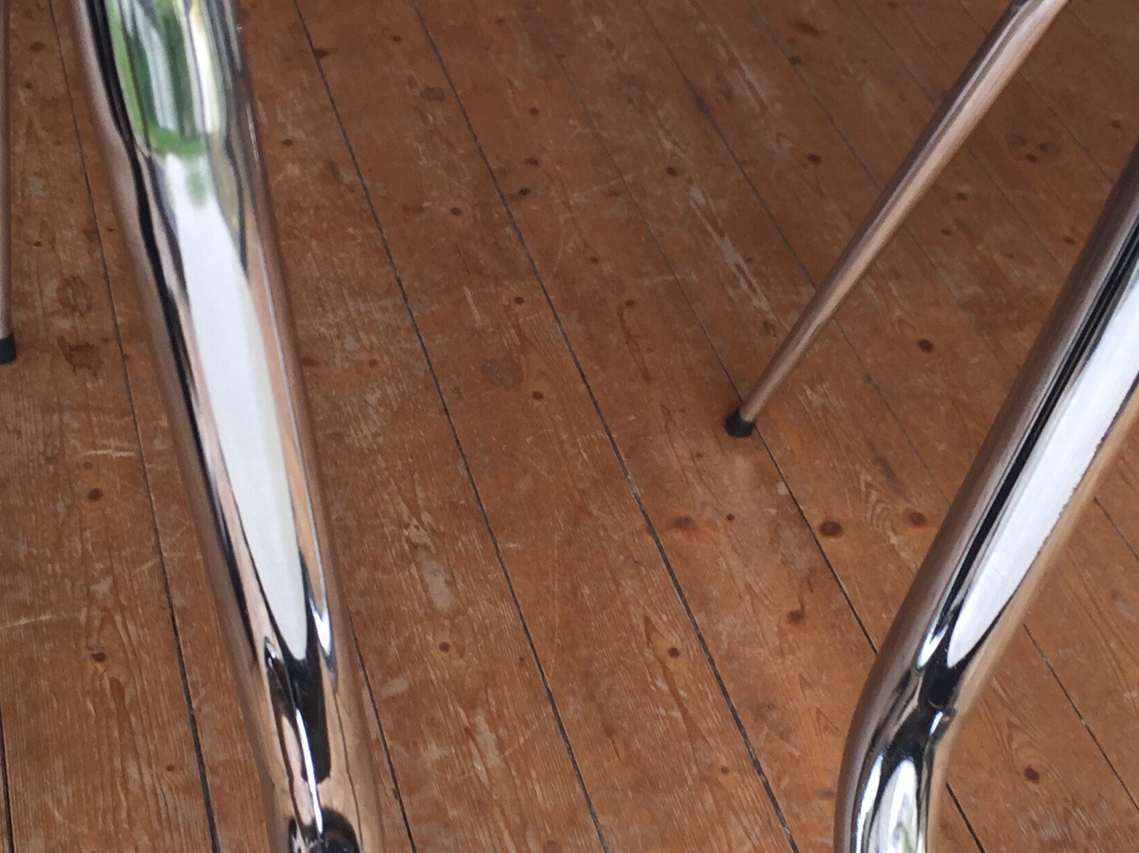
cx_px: 557
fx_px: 1875
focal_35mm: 57
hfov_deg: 33.8
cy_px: 463
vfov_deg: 25.6
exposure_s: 1/100
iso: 40
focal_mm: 4.15
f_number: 2.2
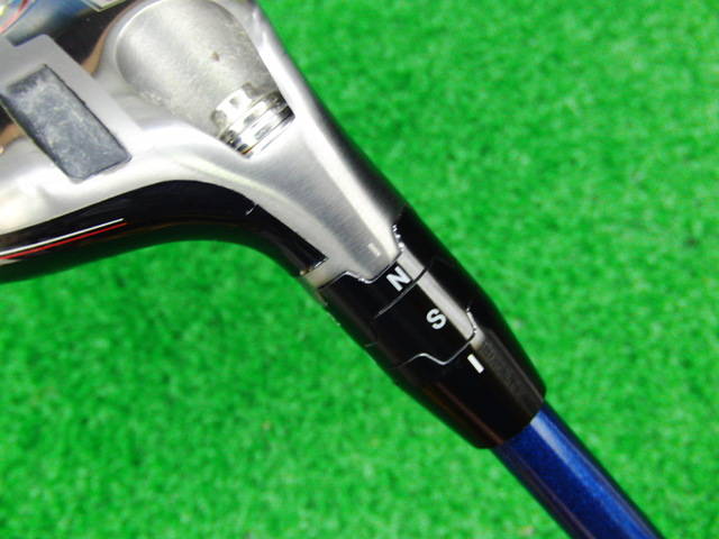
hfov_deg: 50.1
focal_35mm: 37
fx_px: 769
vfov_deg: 38.7
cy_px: 270
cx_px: 360
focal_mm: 6.42
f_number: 3.6
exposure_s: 1/15
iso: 400
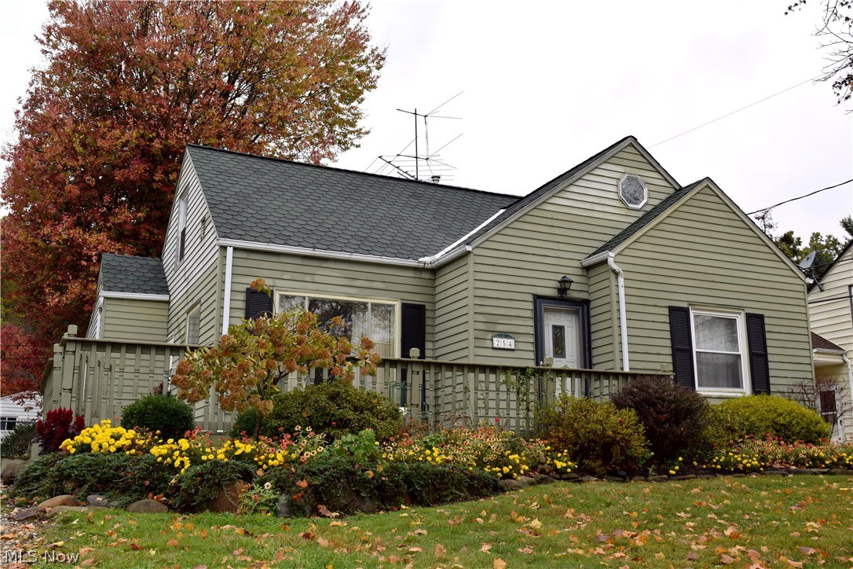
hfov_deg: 53.1
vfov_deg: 36.9
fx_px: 853
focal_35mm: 36
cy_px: 284
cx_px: 426
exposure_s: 1/200
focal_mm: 24
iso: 100
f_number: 8
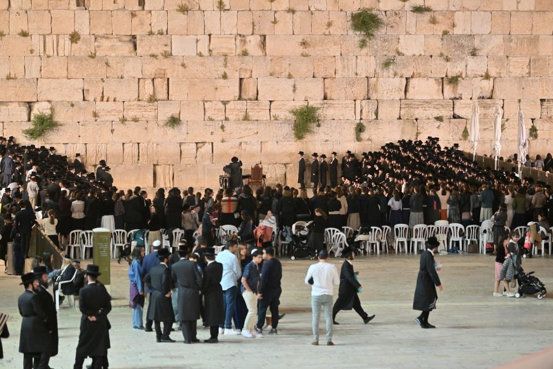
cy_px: 184
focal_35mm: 135
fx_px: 2074
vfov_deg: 10.2
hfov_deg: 15.2
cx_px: 276
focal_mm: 135
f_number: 2.8
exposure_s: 1/320
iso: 1600
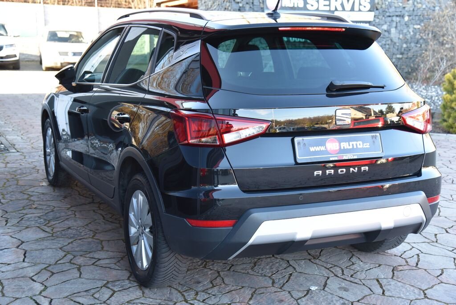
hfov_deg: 39.6
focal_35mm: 50
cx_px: 228
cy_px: 152
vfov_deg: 27.0
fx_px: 634
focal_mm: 50
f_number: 4.5
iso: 500
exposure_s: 1/80
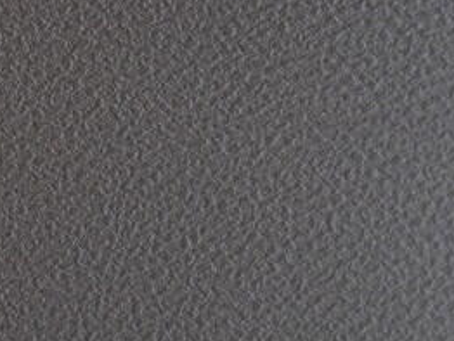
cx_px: -606
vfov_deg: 7.8
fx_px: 2494
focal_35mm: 190
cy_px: 14
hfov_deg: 9.4
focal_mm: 24
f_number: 2.8
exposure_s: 1/40
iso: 250
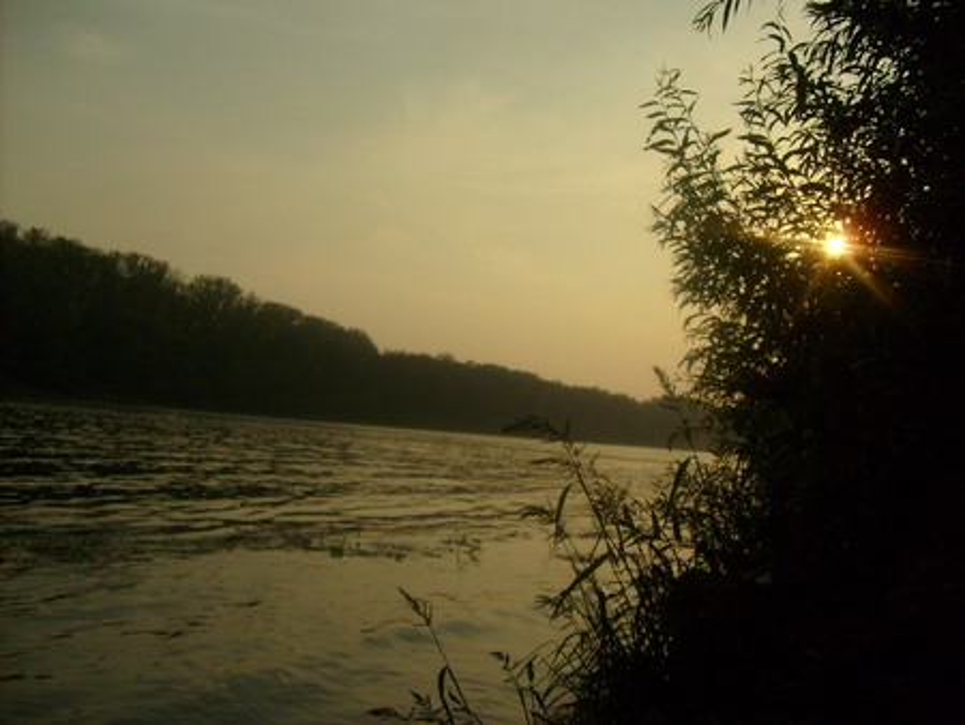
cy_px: 362
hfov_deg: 52.6
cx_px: 482
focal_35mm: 35
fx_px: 976
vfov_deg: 40.7
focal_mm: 5.8
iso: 100
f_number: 7.1
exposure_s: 1/1000
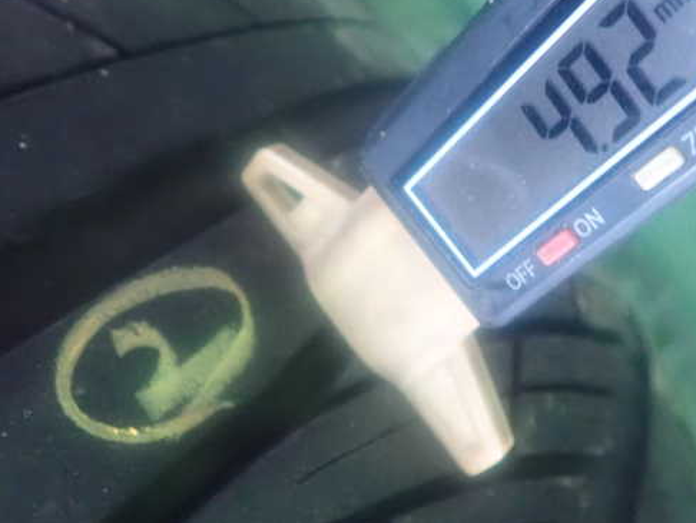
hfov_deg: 50.1
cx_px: 359
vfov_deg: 38.7
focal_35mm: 37
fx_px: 744
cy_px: 279
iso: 1600
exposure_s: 1/30
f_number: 2.3
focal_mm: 5.5
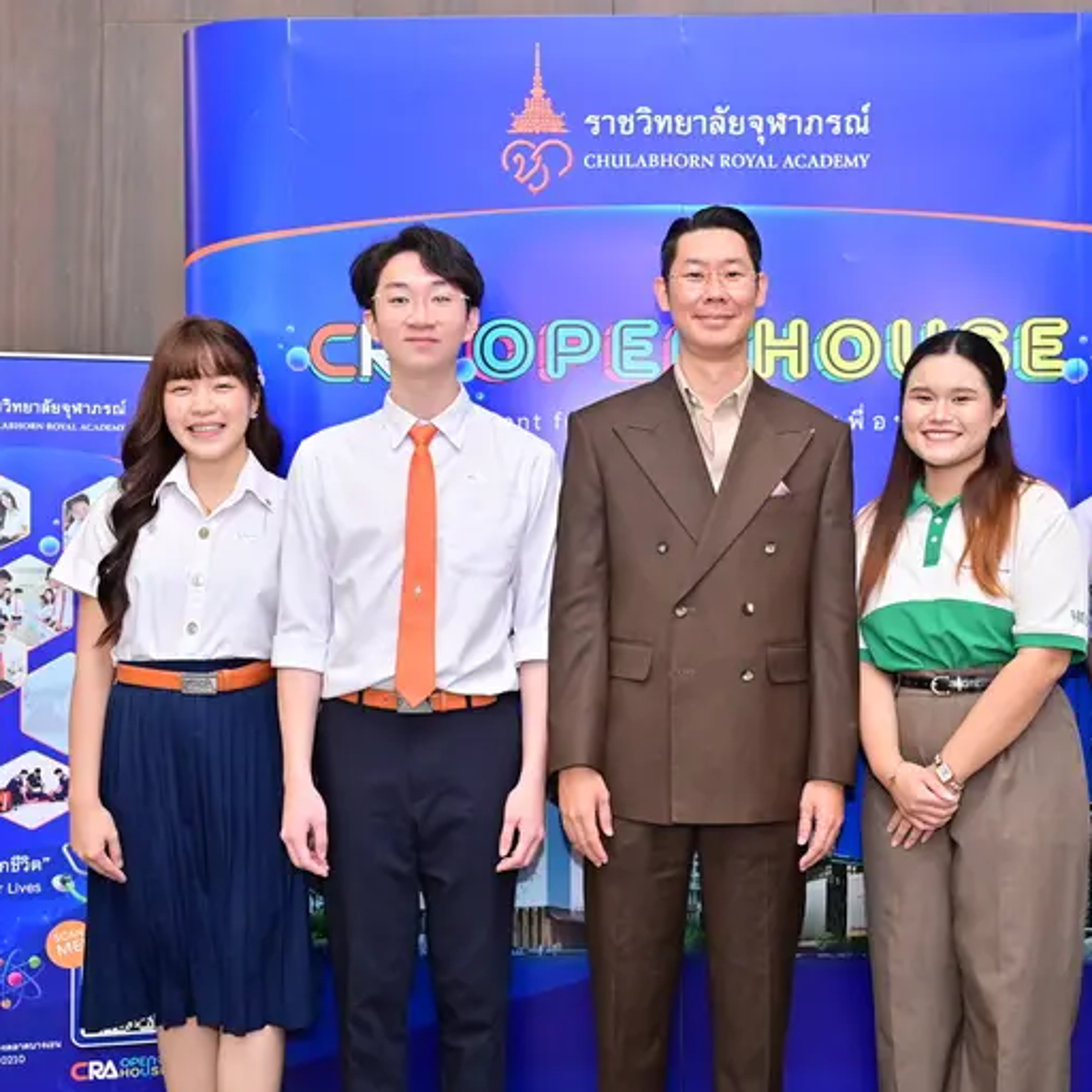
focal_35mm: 44
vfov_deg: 38.3
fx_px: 1570
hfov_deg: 38.1
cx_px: 674
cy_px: 550
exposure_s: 1/125
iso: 2500
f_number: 4.5
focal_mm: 34
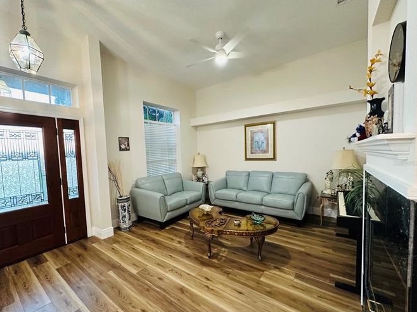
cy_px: 163
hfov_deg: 98.1
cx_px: 197
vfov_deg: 81.7
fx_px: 181
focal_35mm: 15
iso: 500
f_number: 2.2
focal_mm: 2.22
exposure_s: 1/60
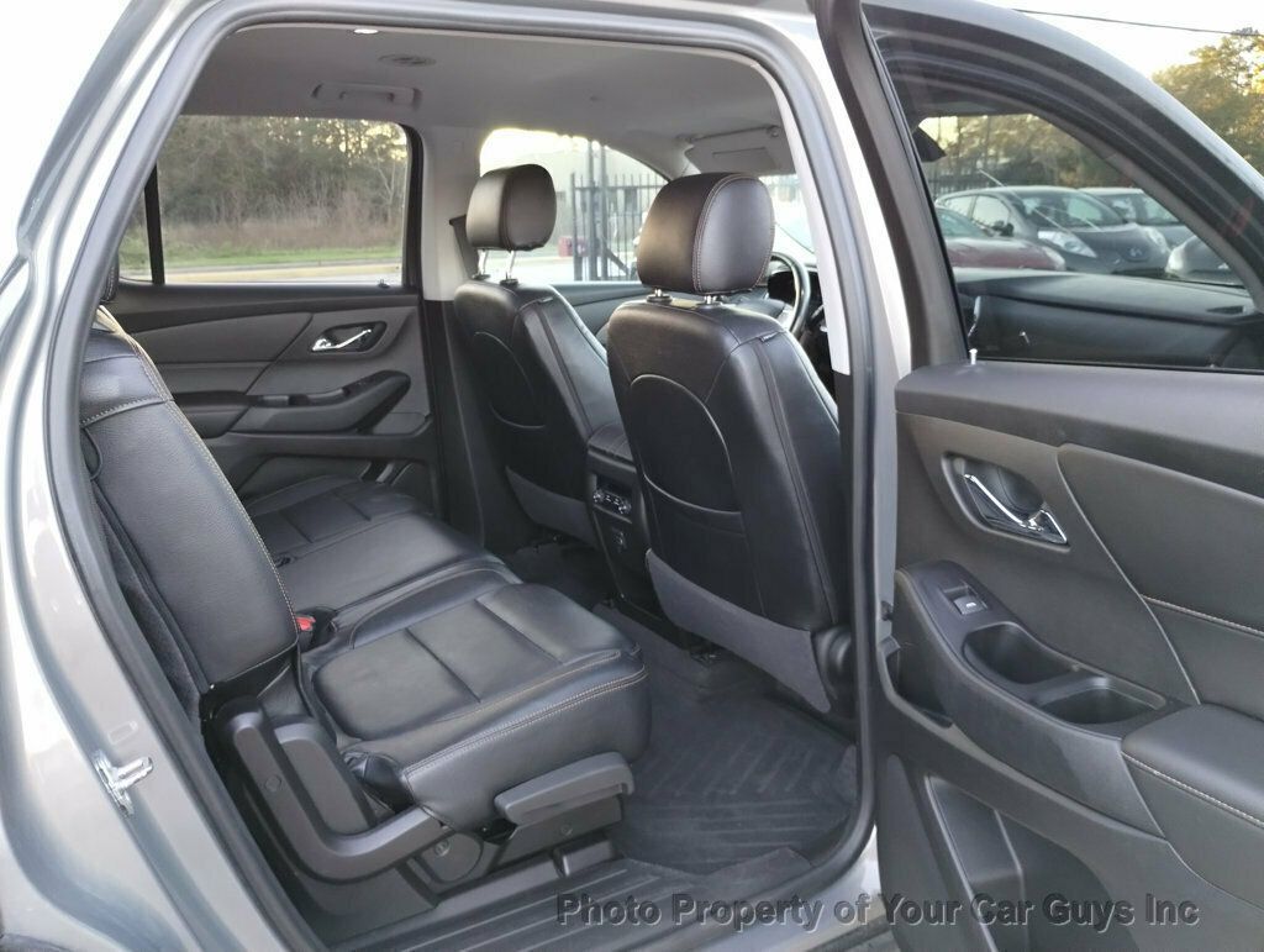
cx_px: 632
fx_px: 1024
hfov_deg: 63.4
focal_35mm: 28
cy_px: 476
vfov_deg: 49.9
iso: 756
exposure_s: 1/30
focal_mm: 4.27
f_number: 1.8
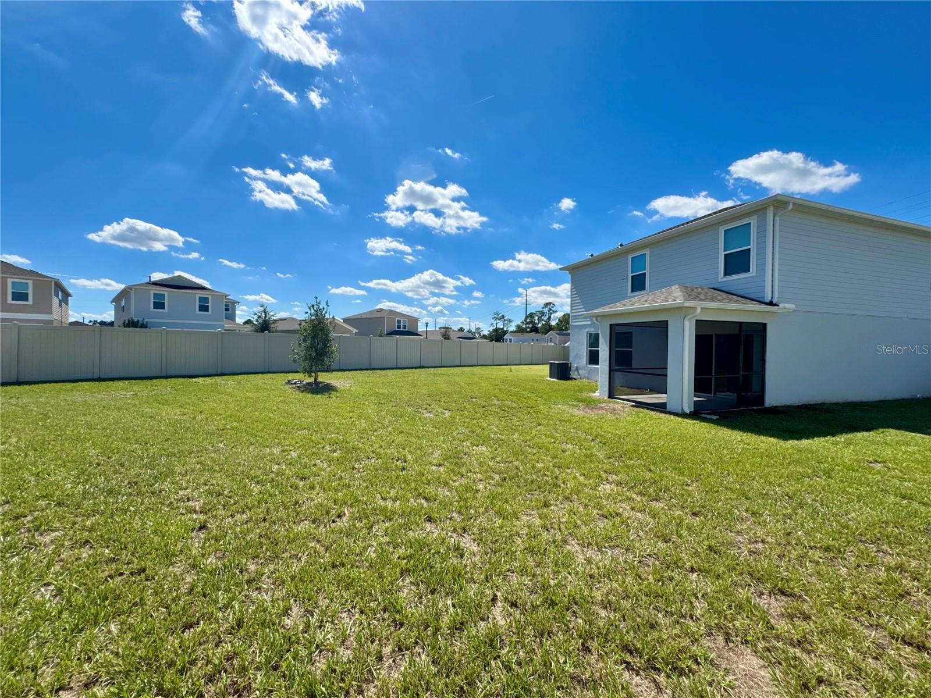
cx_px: 466
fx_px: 377
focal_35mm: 14
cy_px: 349
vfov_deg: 85.7
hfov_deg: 102.1
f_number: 2.2
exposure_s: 1/3906
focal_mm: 2.22
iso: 50
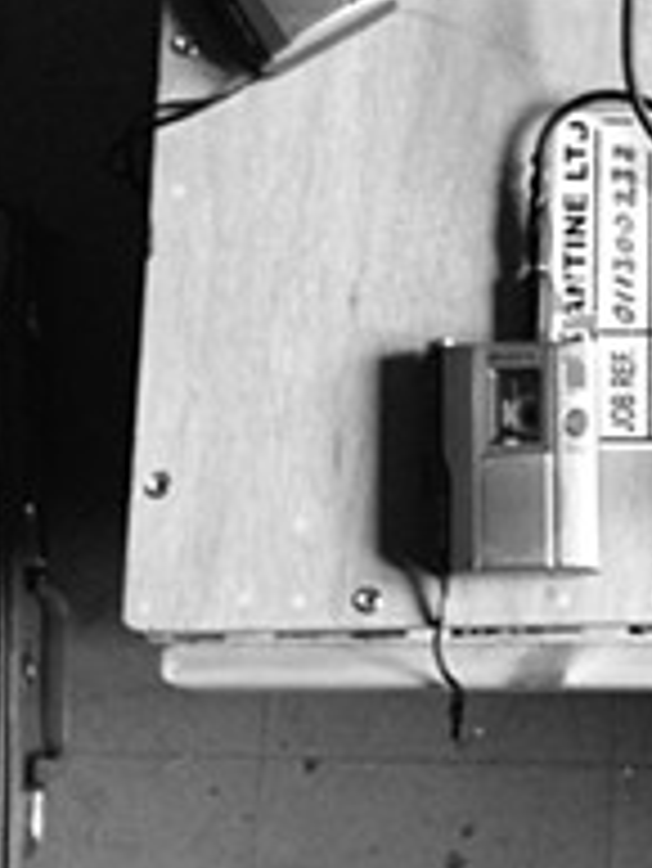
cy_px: 189
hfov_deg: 16.6
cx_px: 670
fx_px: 2182
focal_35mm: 87
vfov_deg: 22.2
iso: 320
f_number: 2.4
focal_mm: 4.3
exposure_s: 1/20
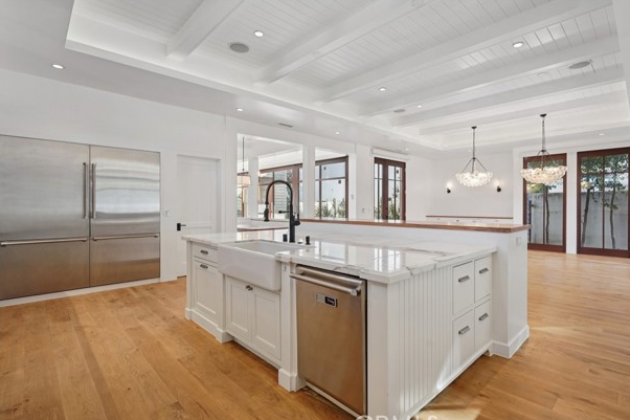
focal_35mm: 17
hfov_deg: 93.2
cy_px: 217
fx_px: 297
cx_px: 333
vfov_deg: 70.4
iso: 400
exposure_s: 1/20
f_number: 8
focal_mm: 16
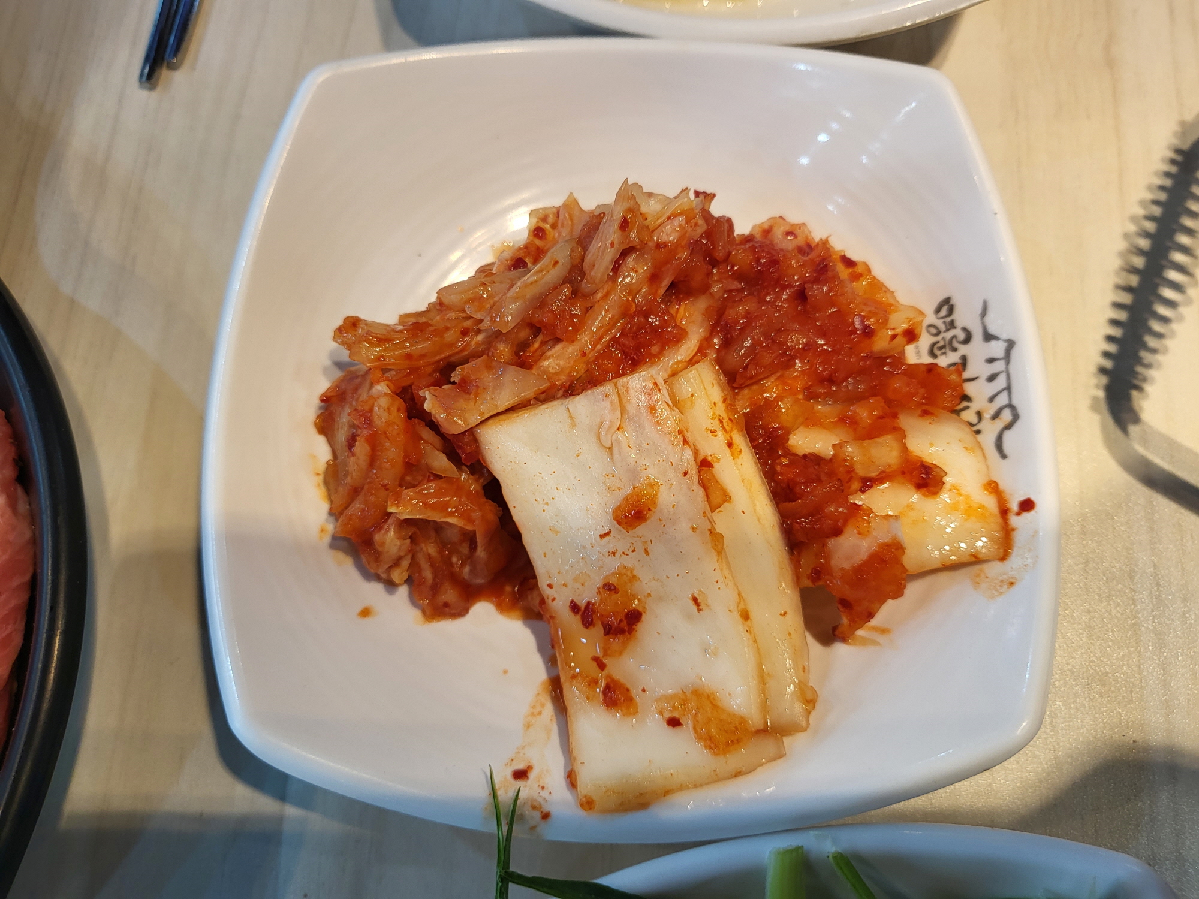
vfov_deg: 53.1
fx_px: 901
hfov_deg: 67.3
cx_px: 600
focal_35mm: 26
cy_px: 450
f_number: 1.8
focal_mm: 4.25
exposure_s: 1/120
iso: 64
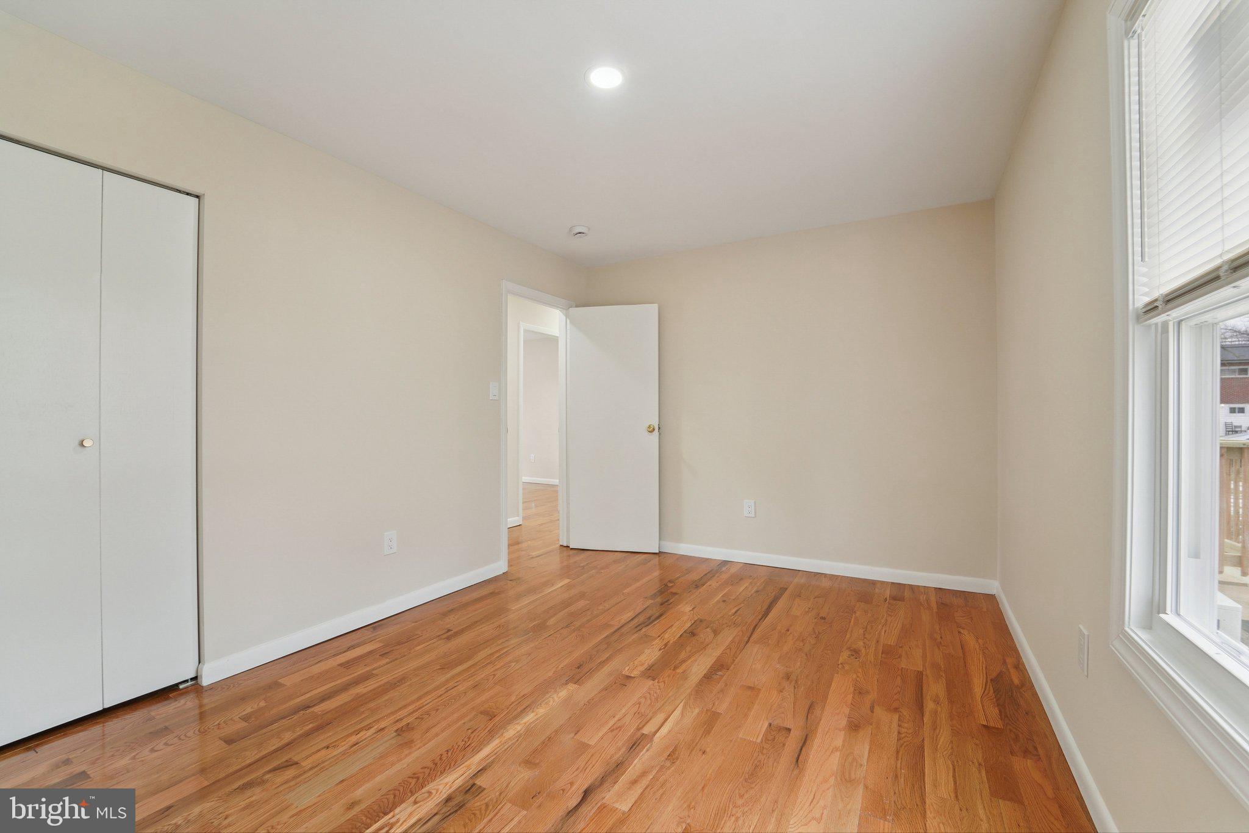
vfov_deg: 81.2
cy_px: 416
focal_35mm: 14
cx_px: 624
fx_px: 486
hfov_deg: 104.3
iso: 400
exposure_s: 1/25
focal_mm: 14
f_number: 8
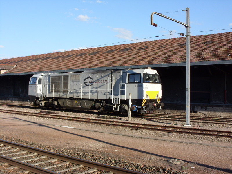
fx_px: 375
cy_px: 87
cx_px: 116
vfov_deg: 26.1
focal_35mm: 56
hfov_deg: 34.3
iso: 50
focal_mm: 9.3
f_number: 5.3
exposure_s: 1/284
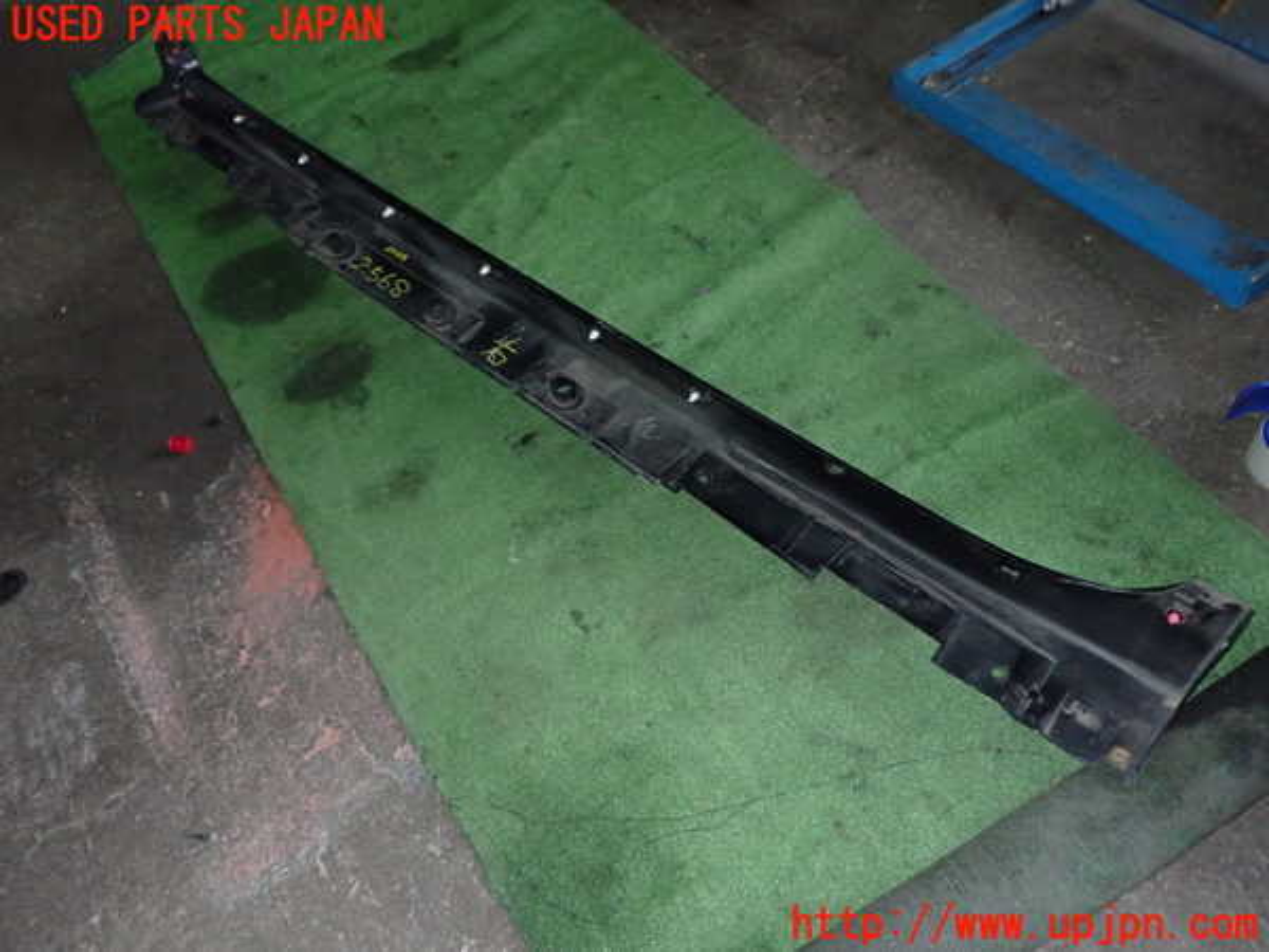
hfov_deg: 60.0
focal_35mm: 30
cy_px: 476
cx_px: 634
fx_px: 1100
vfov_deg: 46.8
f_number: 6.3
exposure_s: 1/30
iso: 800
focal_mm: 5.4
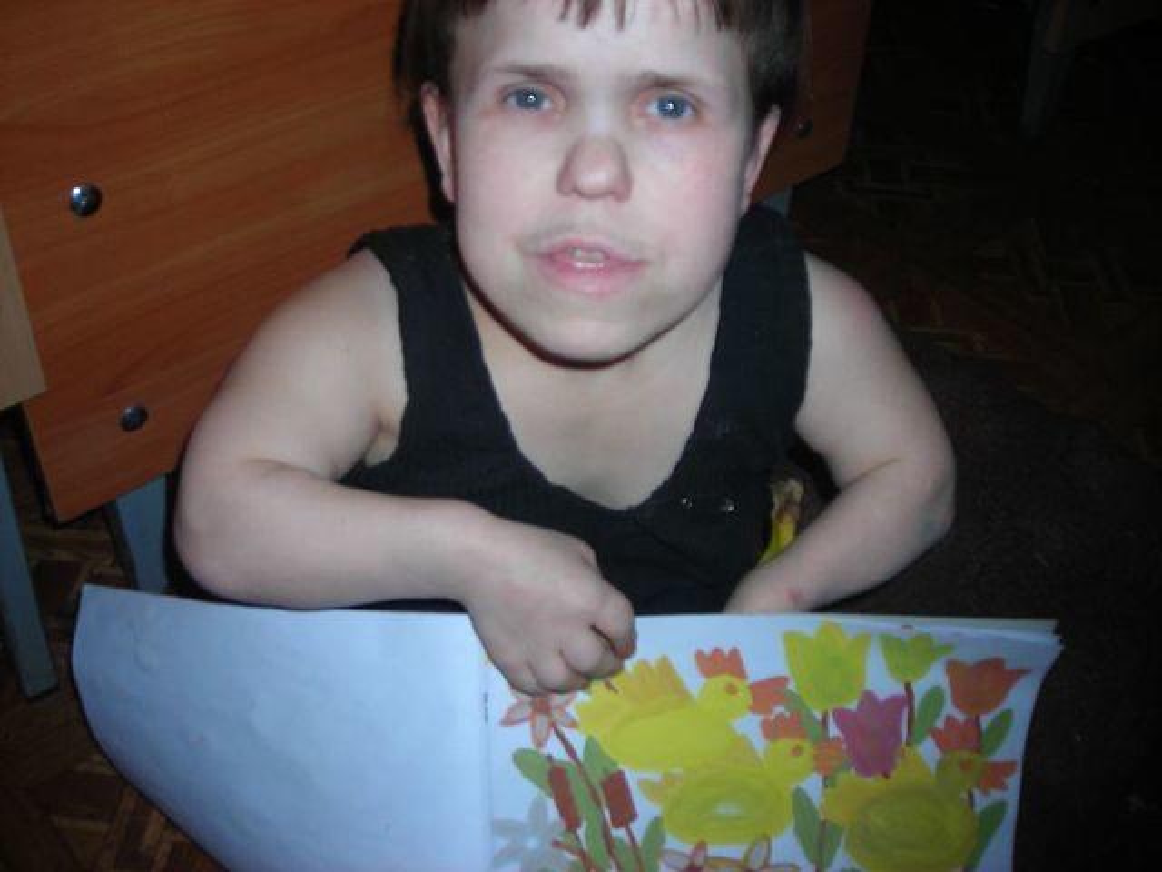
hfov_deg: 49.0
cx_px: 581
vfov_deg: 37.7
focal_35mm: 38
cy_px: 436
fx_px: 1276
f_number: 3.2
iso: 50
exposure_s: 1/60.1
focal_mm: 6.3
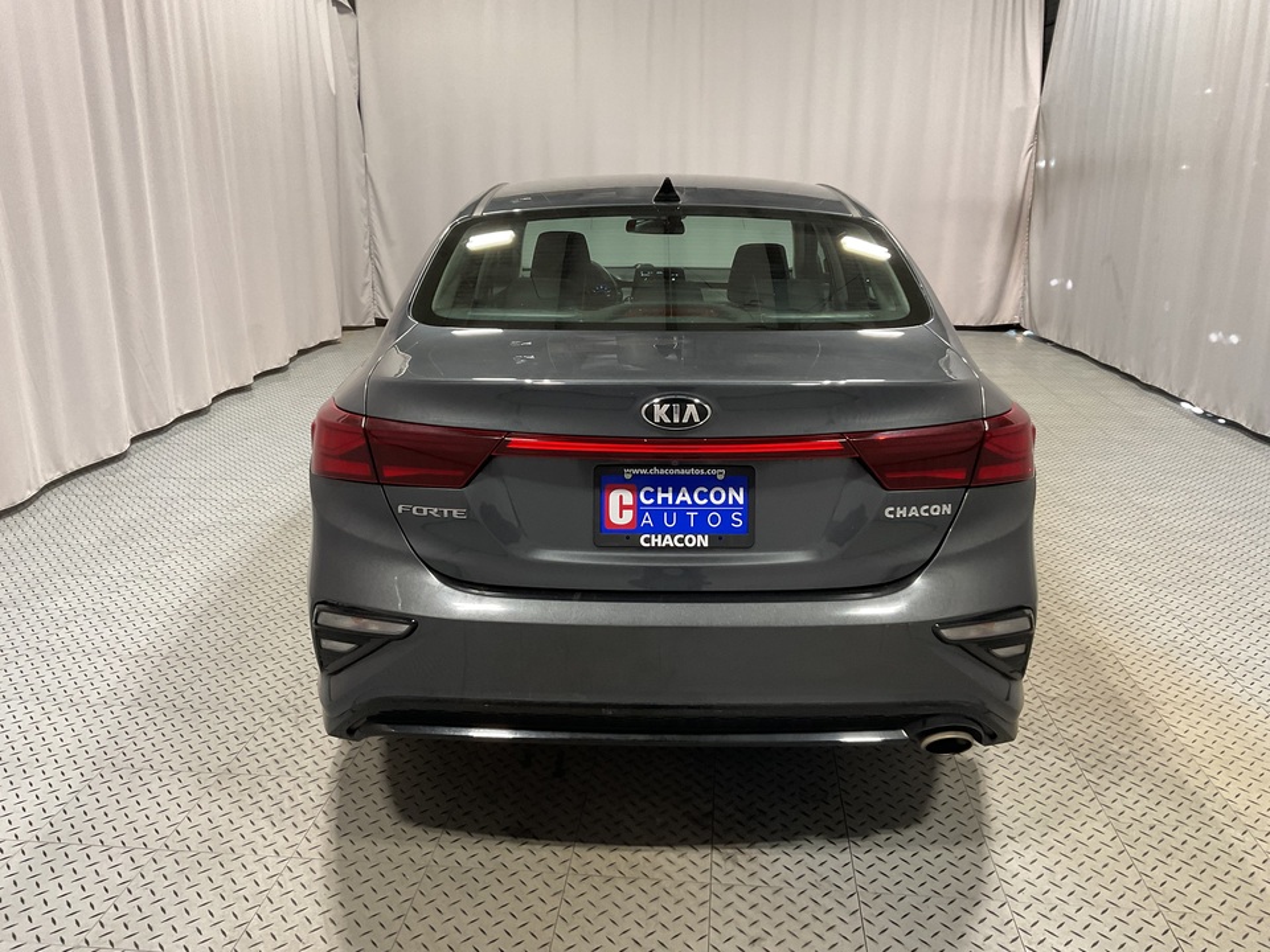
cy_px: 476
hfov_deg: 61.7
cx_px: 635
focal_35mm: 29
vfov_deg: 48.2
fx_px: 1064
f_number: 1.8
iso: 80
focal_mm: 3
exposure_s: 1/60
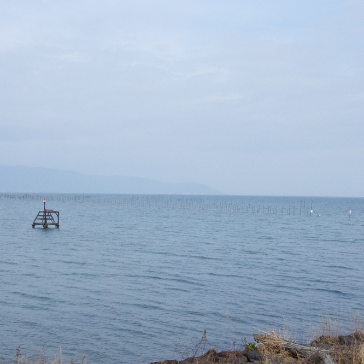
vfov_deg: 28.6
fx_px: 714
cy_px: 184
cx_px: 131
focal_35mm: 60
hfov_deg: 28.5
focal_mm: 31
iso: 3200
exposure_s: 1/6400
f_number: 8
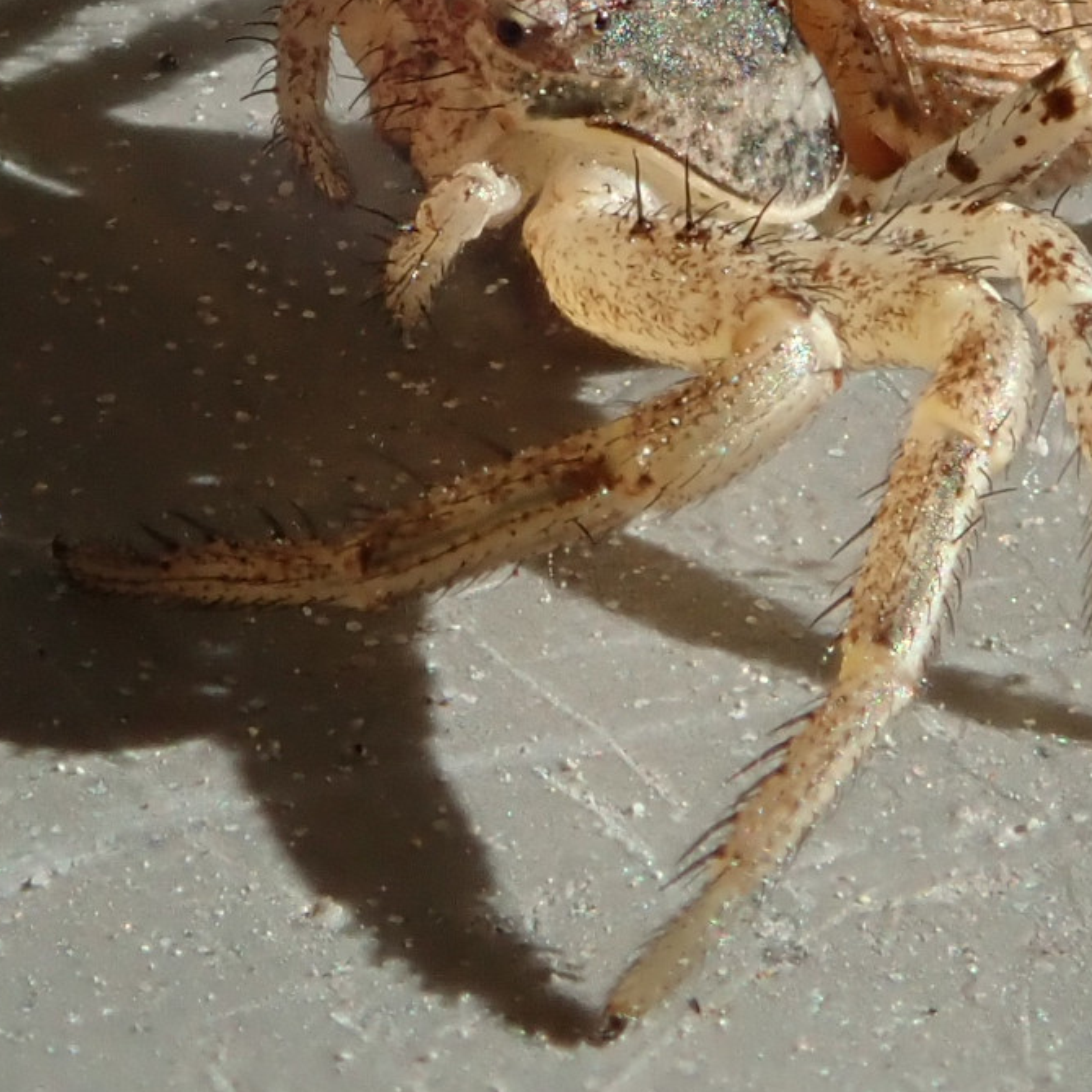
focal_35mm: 270
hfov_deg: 6.5
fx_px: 9636
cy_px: 57
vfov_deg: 6.5
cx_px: 432
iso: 160
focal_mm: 18
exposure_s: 1/400
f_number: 6.3
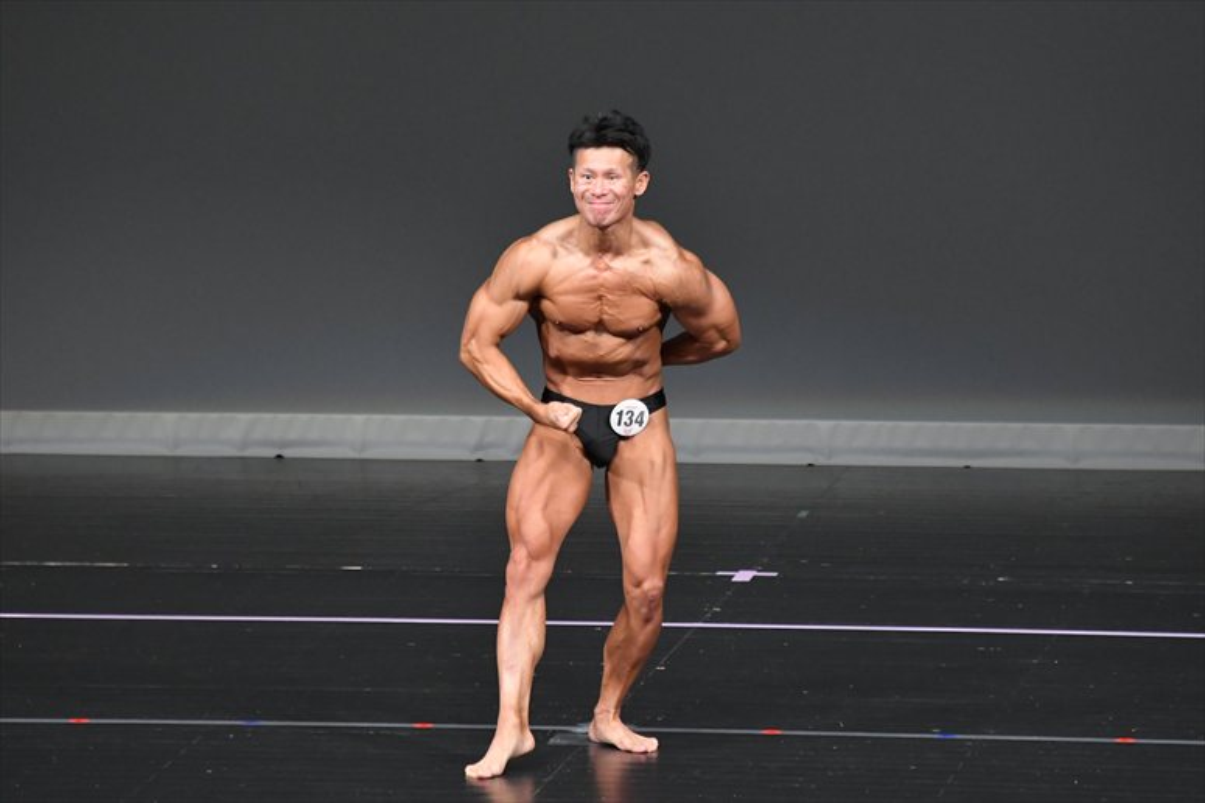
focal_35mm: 345
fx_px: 11542
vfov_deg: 4.0
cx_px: 602
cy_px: 402
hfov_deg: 6.0
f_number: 5.6
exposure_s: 1/400
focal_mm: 230
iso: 4000
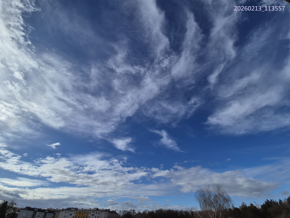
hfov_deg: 106.2
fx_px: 109
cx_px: 145
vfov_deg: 89.9
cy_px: 109
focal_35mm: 13
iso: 50
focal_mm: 2.2
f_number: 2.2
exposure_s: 1/4864
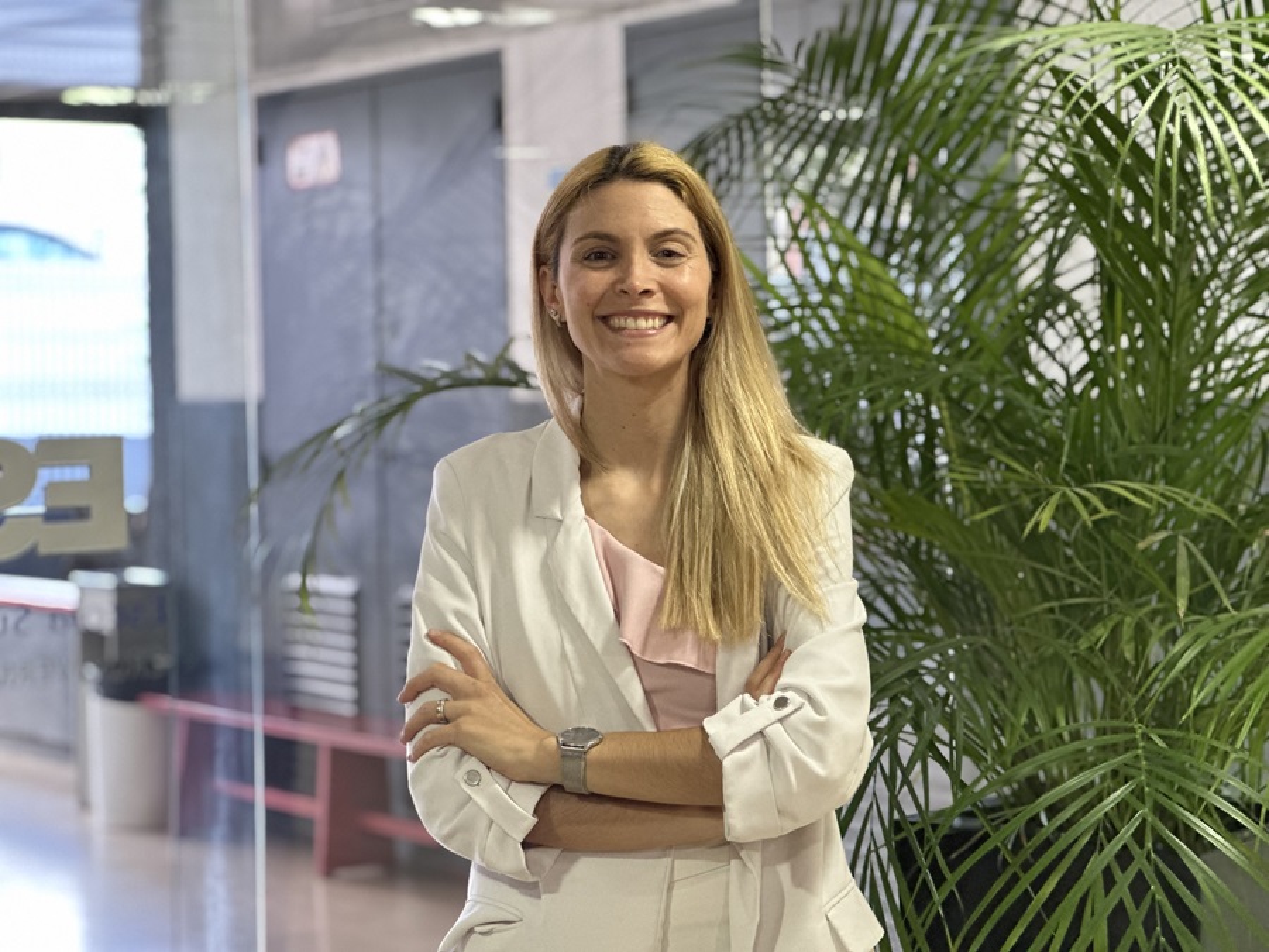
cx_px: 634
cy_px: 476
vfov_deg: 19.1
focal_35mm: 77
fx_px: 2823
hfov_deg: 25.3
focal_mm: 9
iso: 320
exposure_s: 1/33
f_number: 2.8
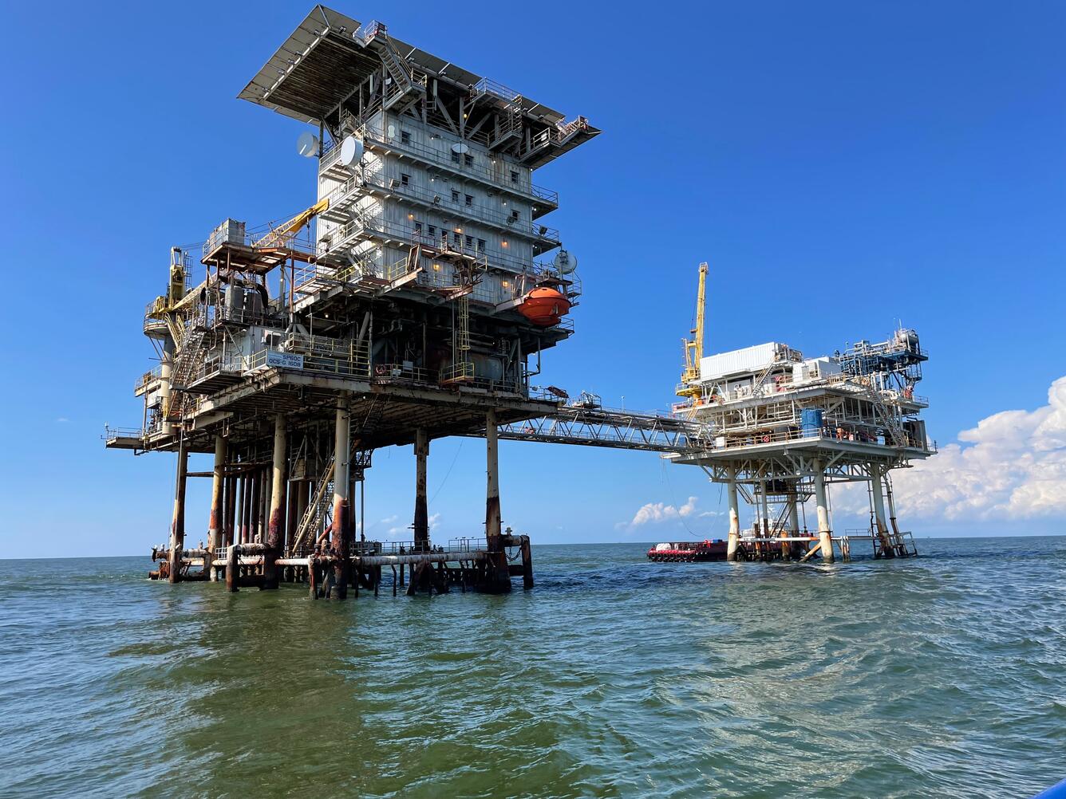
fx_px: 801
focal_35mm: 26
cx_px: 533
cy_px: 400
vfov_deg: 53.1
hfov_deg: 67.3
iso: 32
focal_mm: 4.2
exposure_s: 1/3300
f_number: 1.6
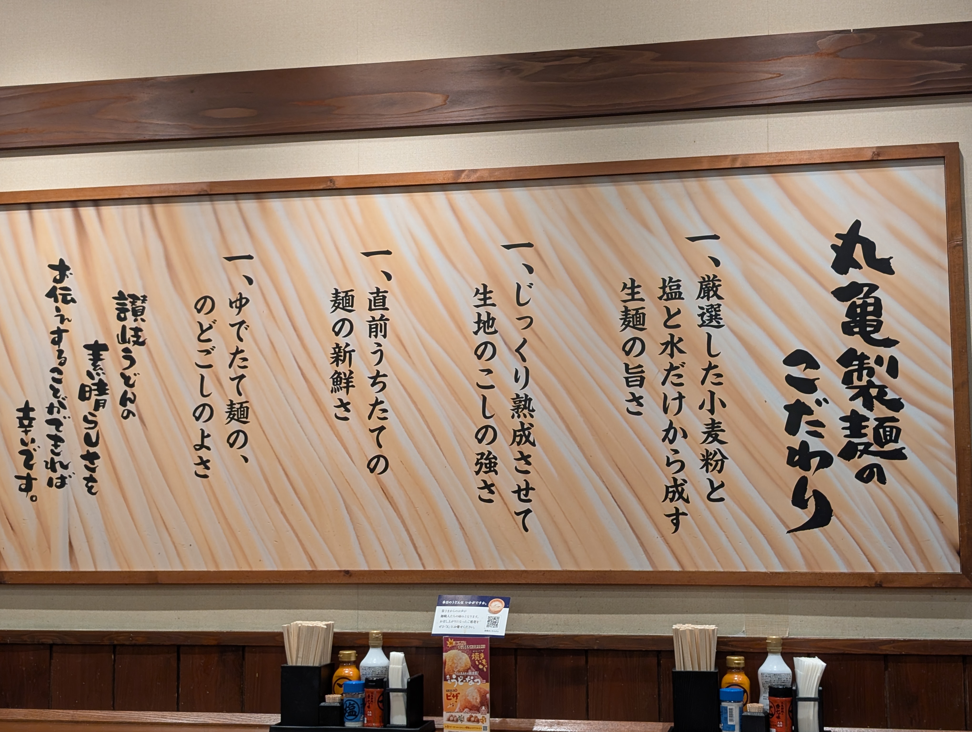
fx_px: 1378
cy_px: 366
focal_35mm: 49
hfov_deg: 38.9
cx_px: 486
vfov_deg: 29.7
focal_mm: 6.9
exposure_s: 1/60
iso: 77
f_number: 1.68
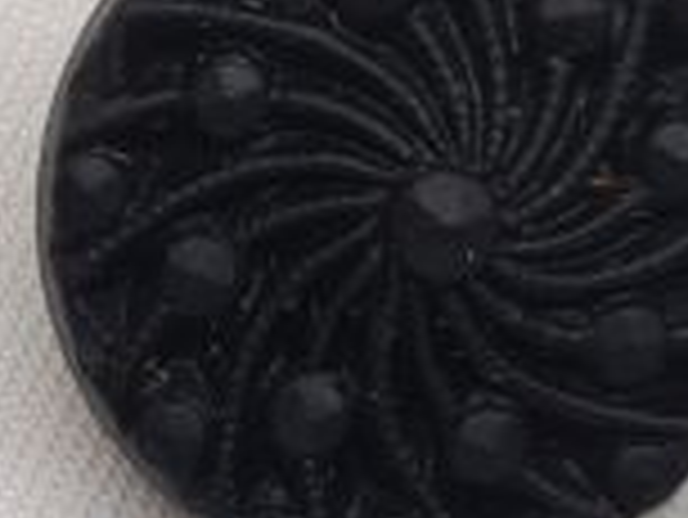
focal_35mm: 136
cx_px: -198
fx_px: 2705
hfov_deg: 13.9
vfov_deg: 10.9
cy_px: 297
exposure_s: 1/187
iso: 50
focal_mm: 5.4
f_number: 1.8
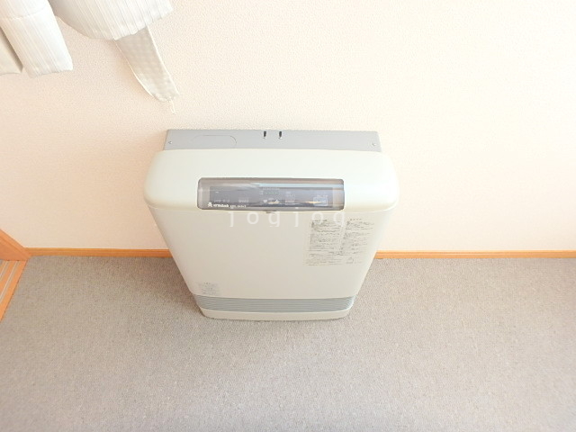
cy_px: 216
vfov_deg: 63.4
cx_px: 288
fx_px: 349
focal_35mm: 21
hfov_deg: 79.0
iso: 200
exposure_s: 1/30
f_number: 3.5
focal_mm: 3.7
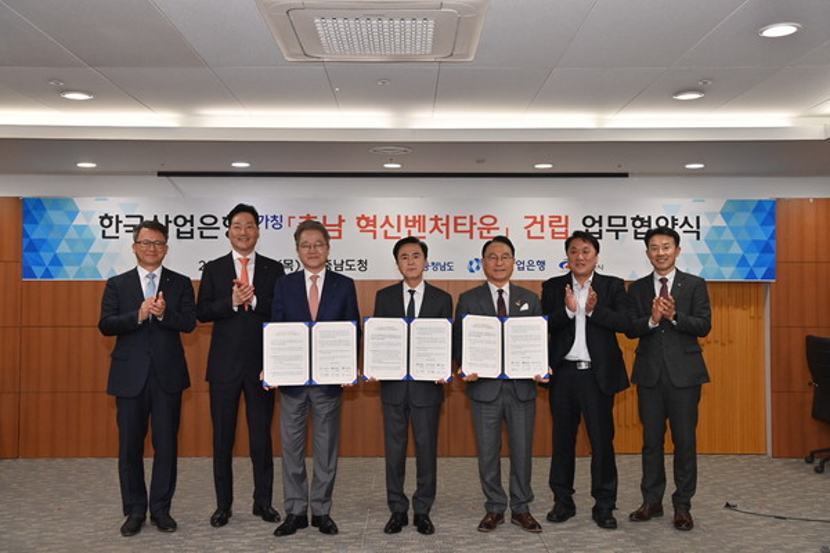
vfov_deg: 35.1
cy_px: 276
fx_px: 876
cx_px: 415
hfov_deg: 50.7
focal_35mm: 38
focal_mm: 38
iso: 800
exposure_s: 1/250
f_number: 7.1
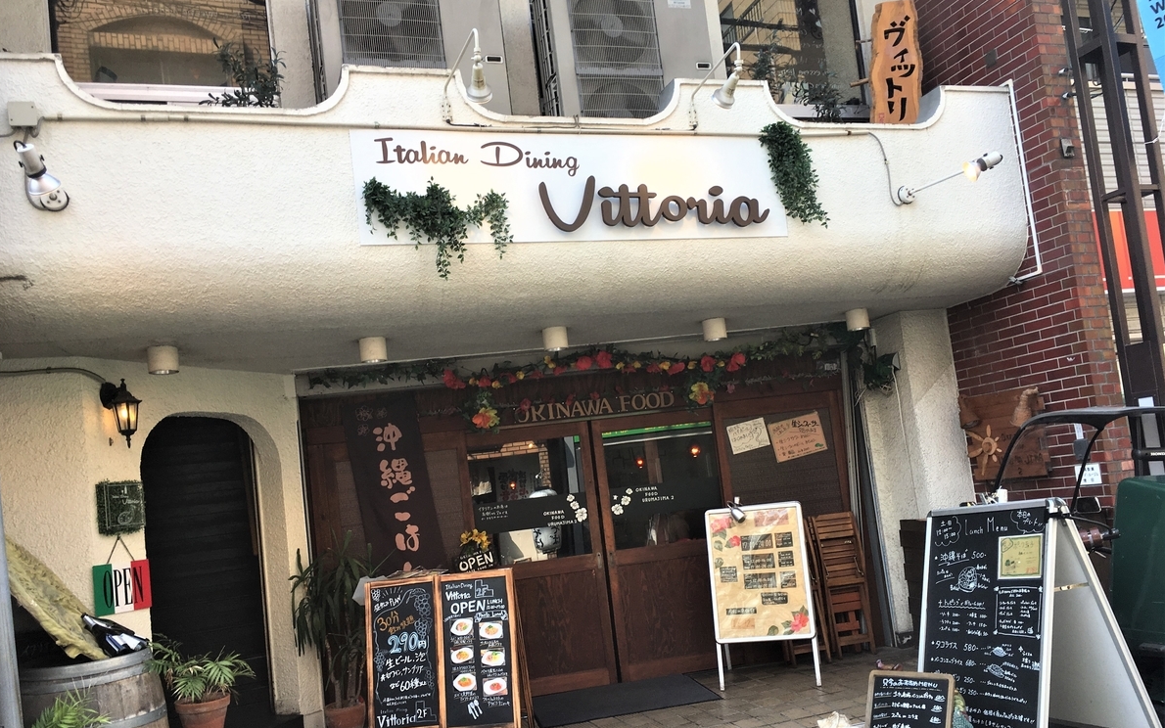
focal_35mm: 31
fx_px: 984
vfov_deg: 40.5
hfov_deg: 61.2
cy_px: 409
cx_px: 579
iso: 25
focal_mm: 4.15
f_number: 2.2
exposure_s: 1/277
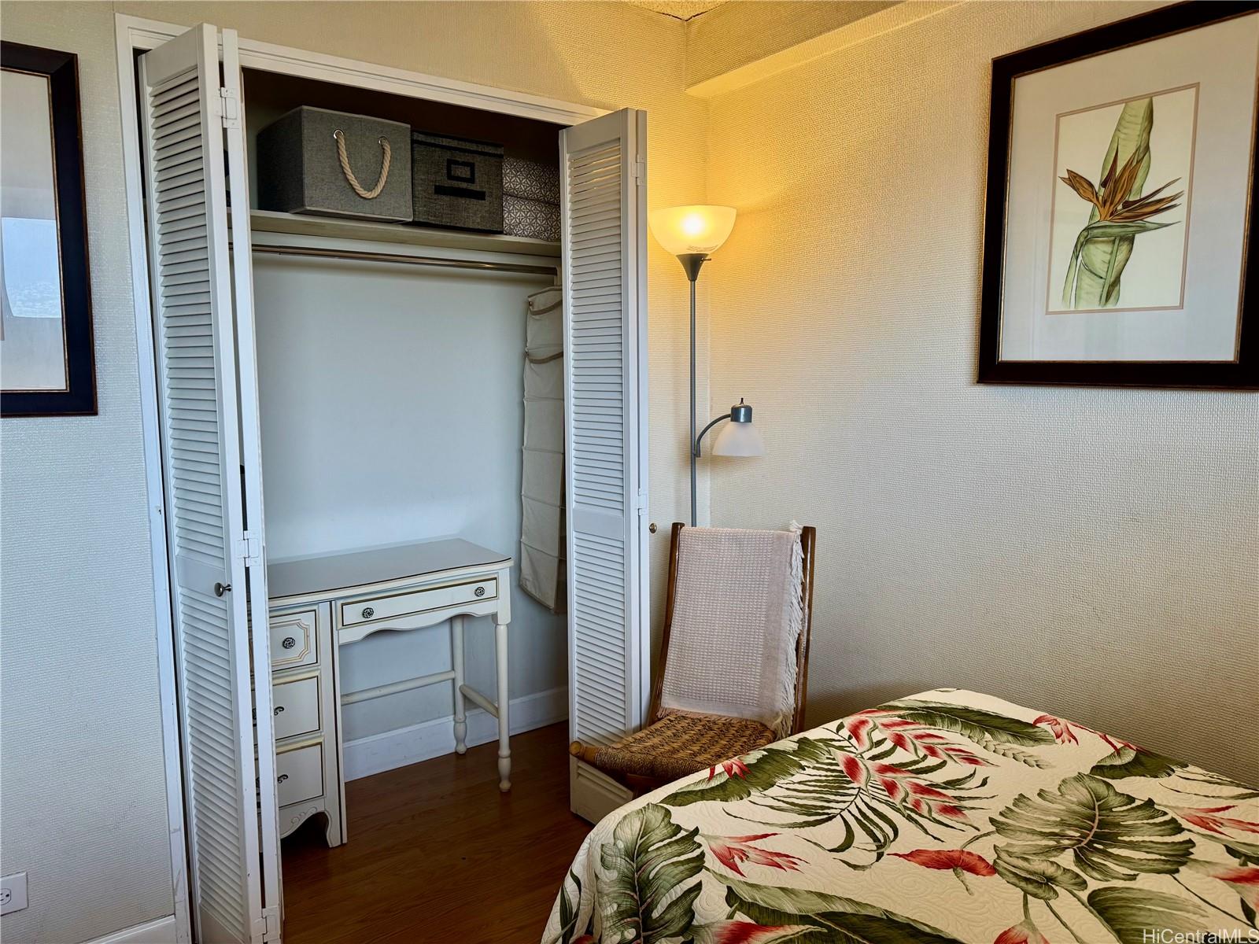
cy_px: 472
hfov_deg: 71.6
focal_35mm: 24
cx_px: 630
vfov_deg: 56.8
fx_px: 873
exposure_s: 1/120
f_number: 1.78
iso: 125
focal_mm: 6.76
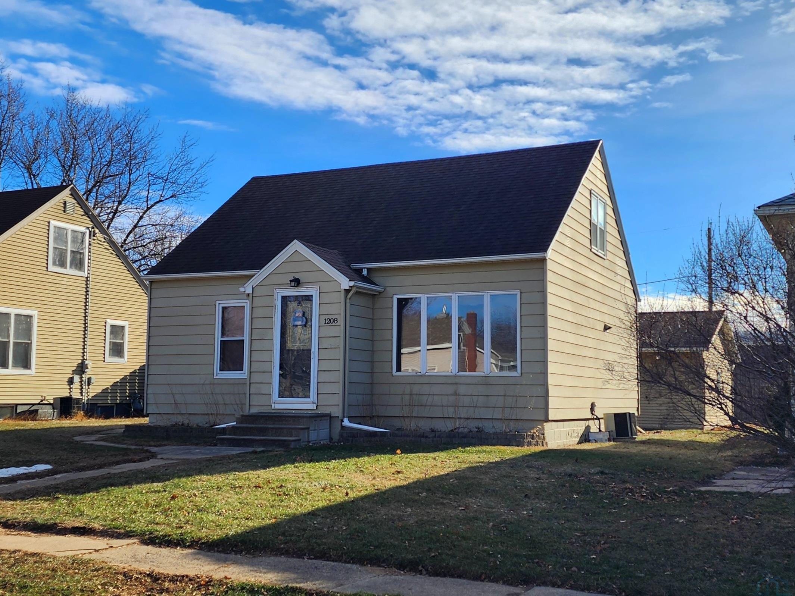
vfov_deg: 58.9
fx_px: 528
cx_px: 398
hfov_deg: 73.9
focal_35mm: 23
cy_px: 298
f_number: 1.8
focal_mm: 6.4
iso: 12
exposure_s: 1/1429
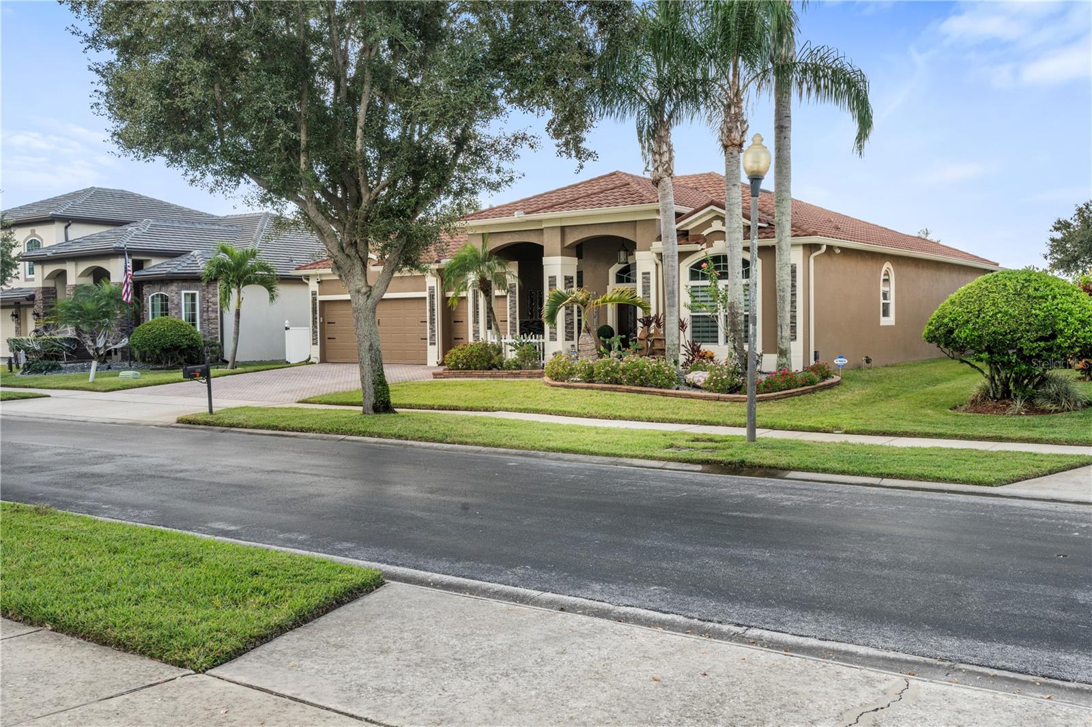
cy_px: 364
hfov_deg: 54.4
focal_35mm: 35
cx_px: 546
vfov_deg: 37.8
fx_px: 1061
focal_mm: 35
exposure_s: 1/10
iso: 100
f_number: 11
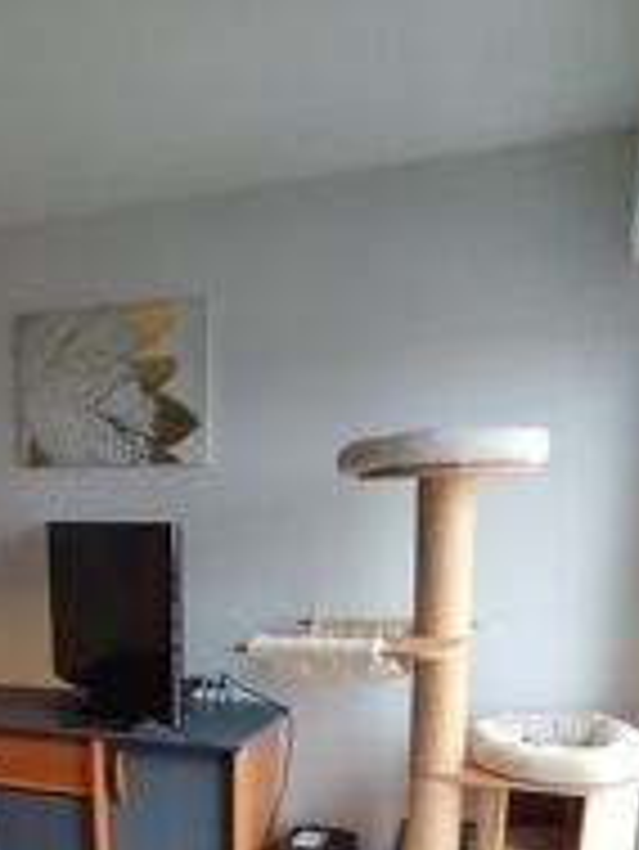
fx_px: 885
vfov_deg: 47.2
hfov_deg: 39.0
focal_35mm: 36
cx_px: 189
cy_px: 733
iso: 320
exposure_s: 1/50
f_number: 2.2
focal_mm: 1.65
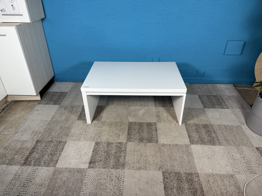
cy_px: 98
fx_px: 182
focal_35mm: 24
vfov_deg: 56.8
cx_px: 131
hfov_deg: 71.6
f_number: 1.78
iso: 125
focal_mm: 6.76
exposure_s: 1/100
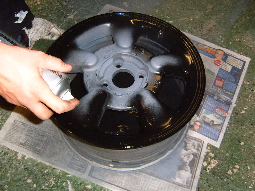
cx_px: 128
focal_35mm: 38
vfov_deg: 37.7
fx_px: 280
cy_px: 96
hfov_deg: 49.0
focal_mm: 5.8
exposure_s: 1/30
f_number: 2.8
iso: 141
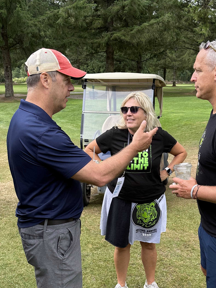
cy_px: 199
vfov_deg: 40.6
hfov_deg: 31.3
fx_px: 383
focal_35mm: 46
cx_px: 139
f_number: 1.78
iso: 80
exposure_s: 1/1095
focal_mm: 6.86
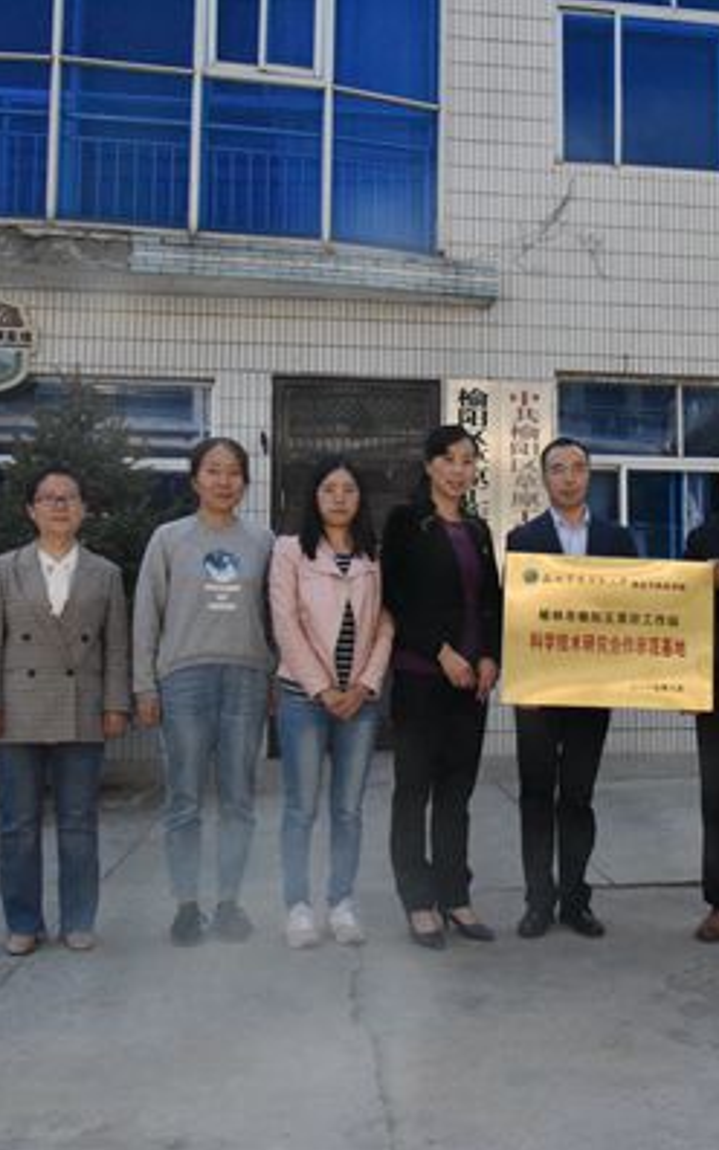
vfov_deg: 52.8
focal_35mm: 37
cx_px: 533
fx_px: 1160
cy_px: 576
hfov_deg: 33.8
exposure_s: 1/2000
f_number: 18
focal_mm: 24
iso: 6400
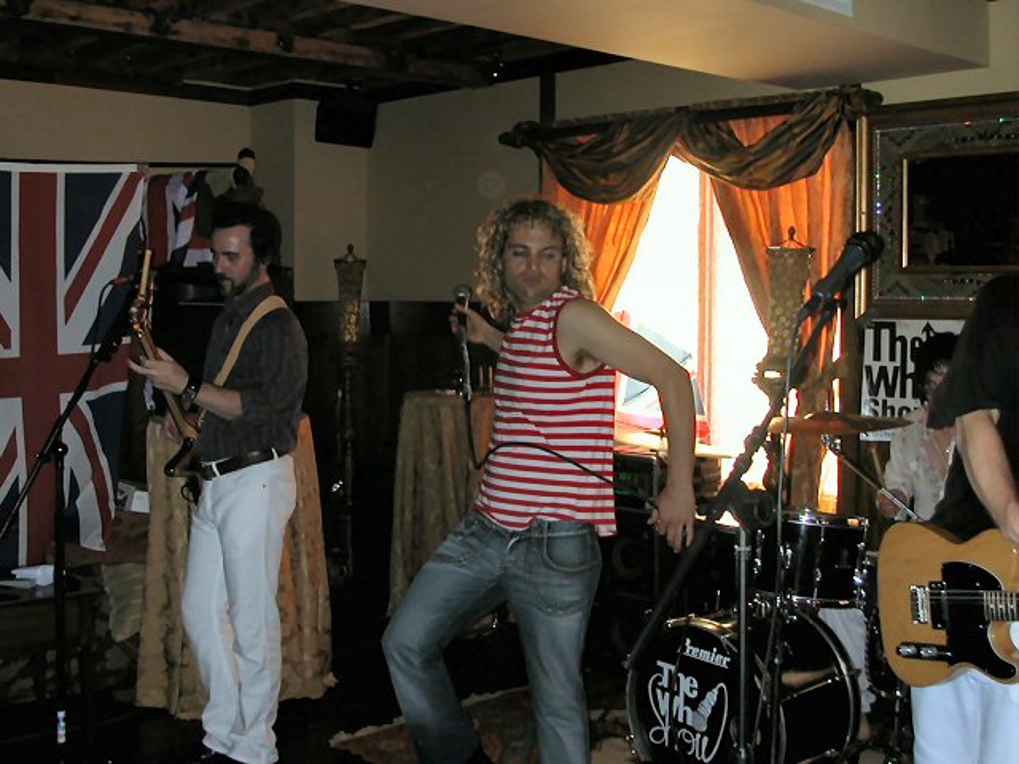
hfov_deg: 43.9
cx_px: 510
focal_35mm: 43
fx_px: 1266
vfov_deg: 33.6
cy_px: 382
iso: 130
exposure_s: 1/59.9
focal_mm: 6.6
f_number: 2.9
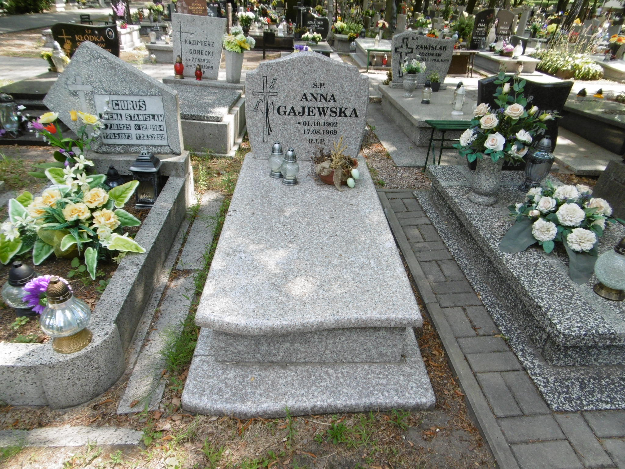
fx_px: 433
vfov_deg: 56.8
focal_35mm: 24
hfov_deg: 71.6
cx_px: 312
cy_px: 234
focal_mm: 4.3
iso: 100
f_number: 3.1
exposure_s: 1/200
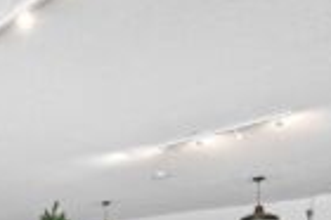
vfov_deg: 28.6
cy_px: 268
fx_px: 367
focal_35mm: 40
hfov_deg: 39.8
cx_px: -31
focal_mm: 14
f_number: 8
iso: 400
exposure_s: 1/10
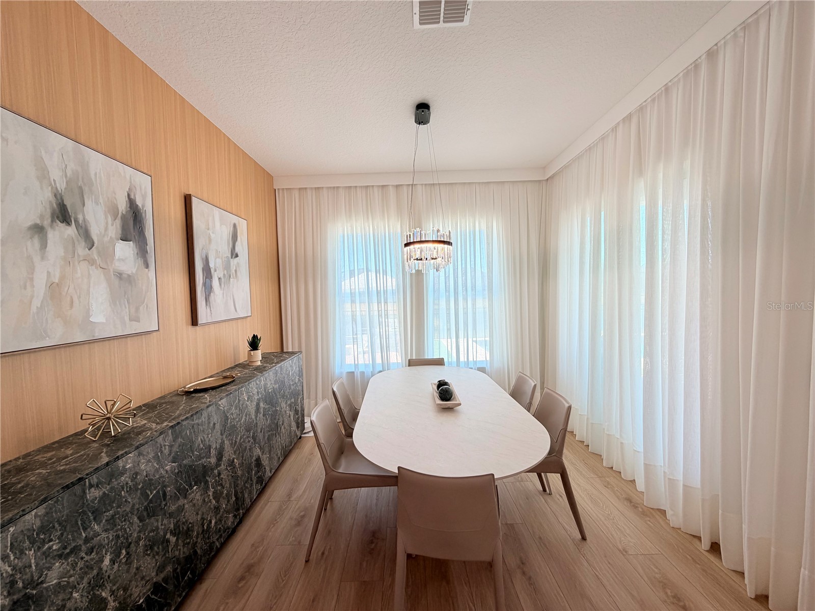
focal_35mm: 14
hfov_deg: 102.1
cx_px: 408
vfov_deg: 85.7
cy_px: 306
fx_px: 330
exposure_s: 1/61
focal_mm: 2.22
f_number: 2.2
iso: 25
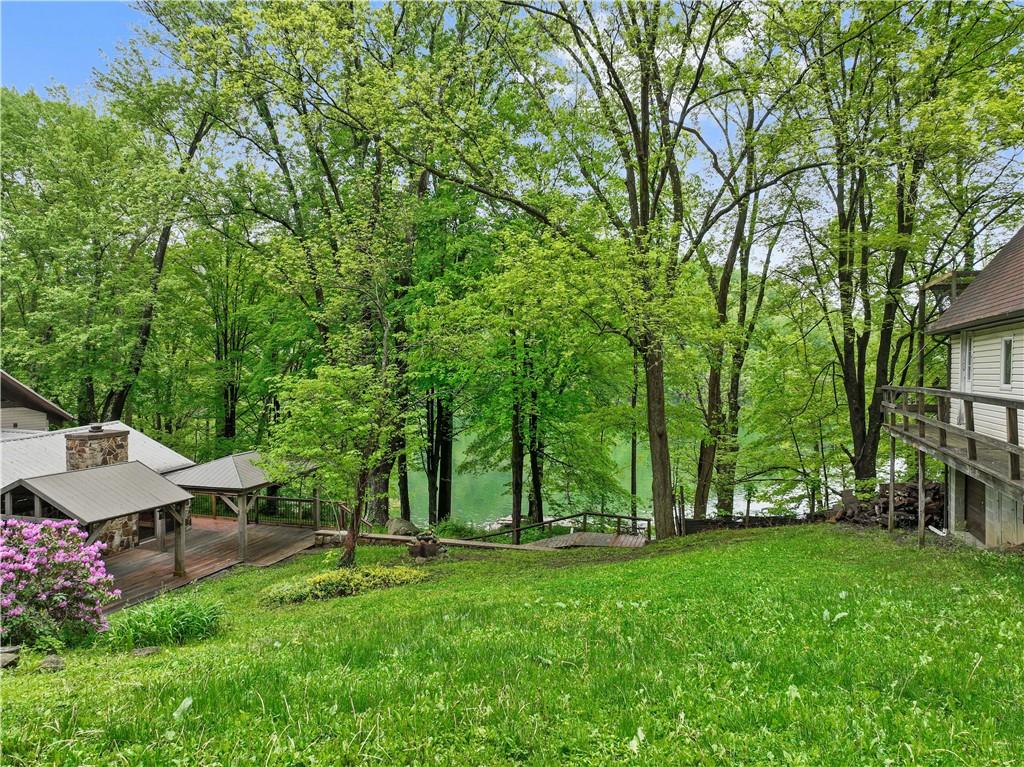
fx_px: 710
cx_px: 512
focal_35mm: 24
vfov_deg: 56.8
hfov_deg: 71.6
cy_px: 384
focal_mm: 12.29
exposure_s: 1/400
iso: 300
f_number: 2.8
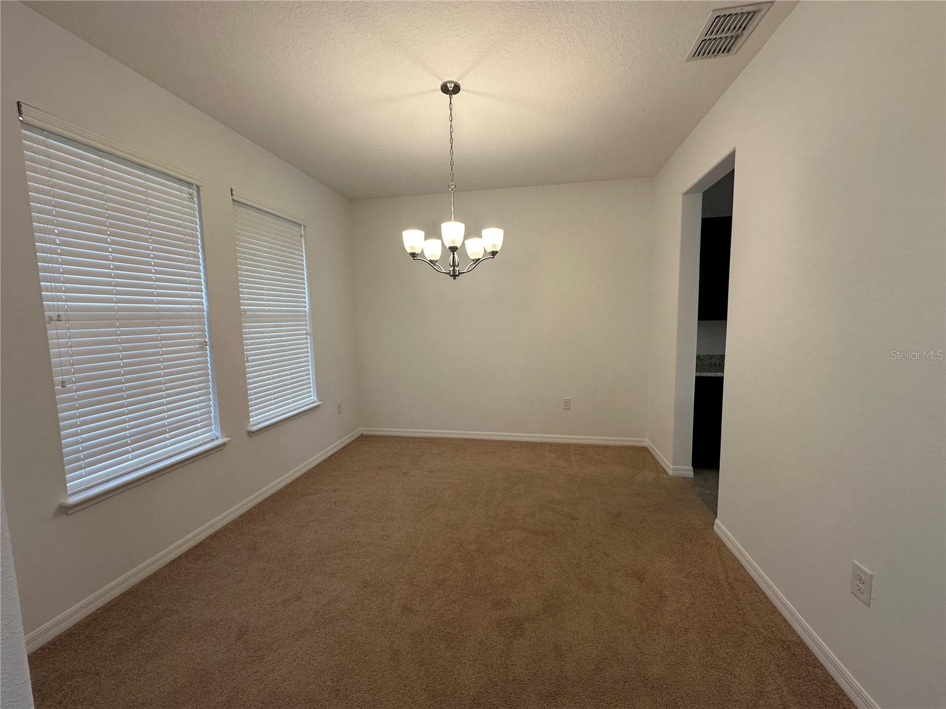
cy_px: 354
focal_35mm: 14
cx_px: 473
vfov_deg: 85.7
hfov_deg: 102.1
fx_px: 383
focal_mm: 2.22
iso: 160
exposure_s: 1/120
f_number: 2.2
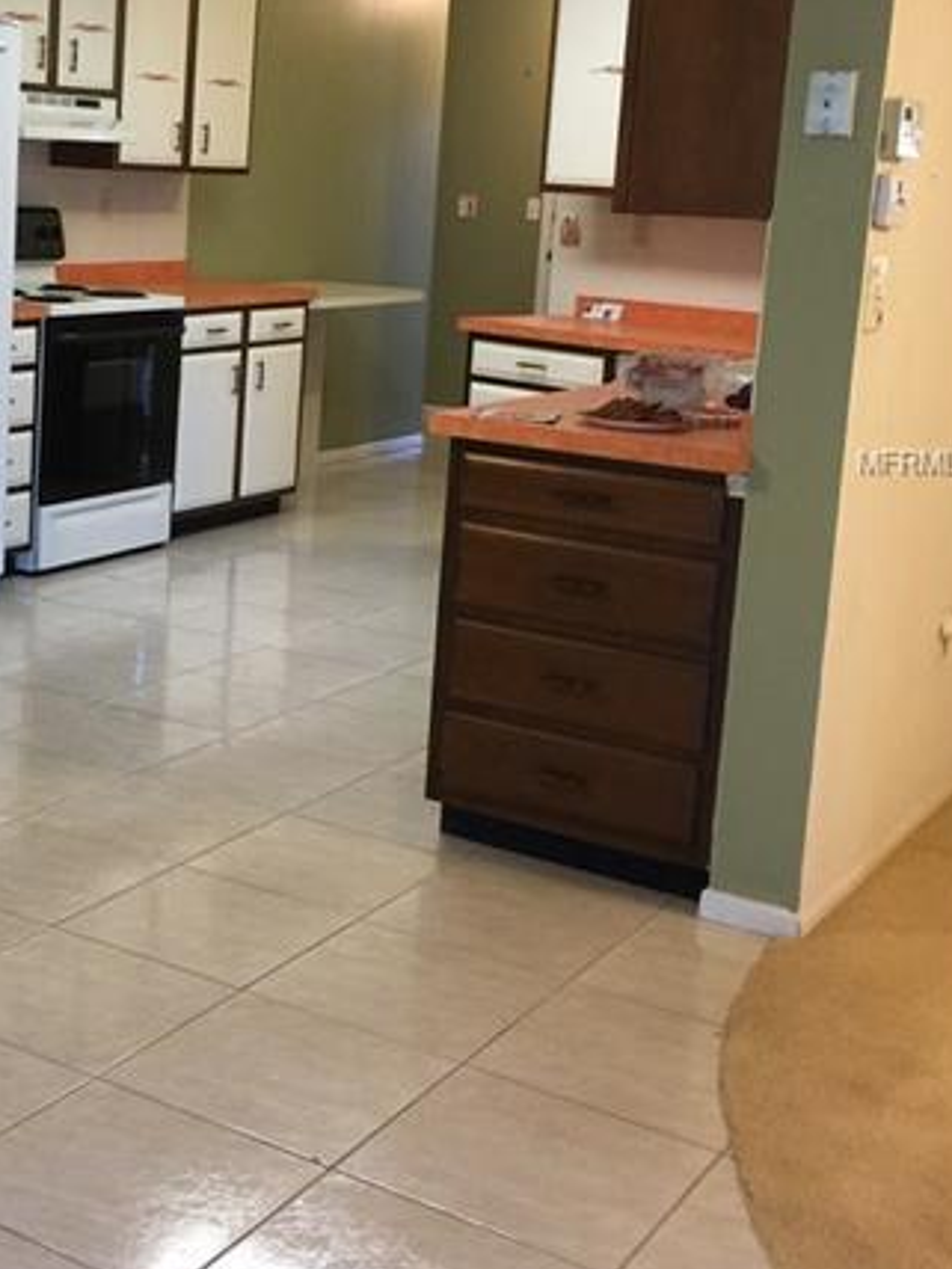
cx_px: 136
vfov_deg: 36.6
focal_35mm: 52
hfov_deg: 27.2
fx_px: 1907
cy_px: 463
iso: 50
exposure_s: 1/17
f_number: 2.2
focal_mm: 4.15
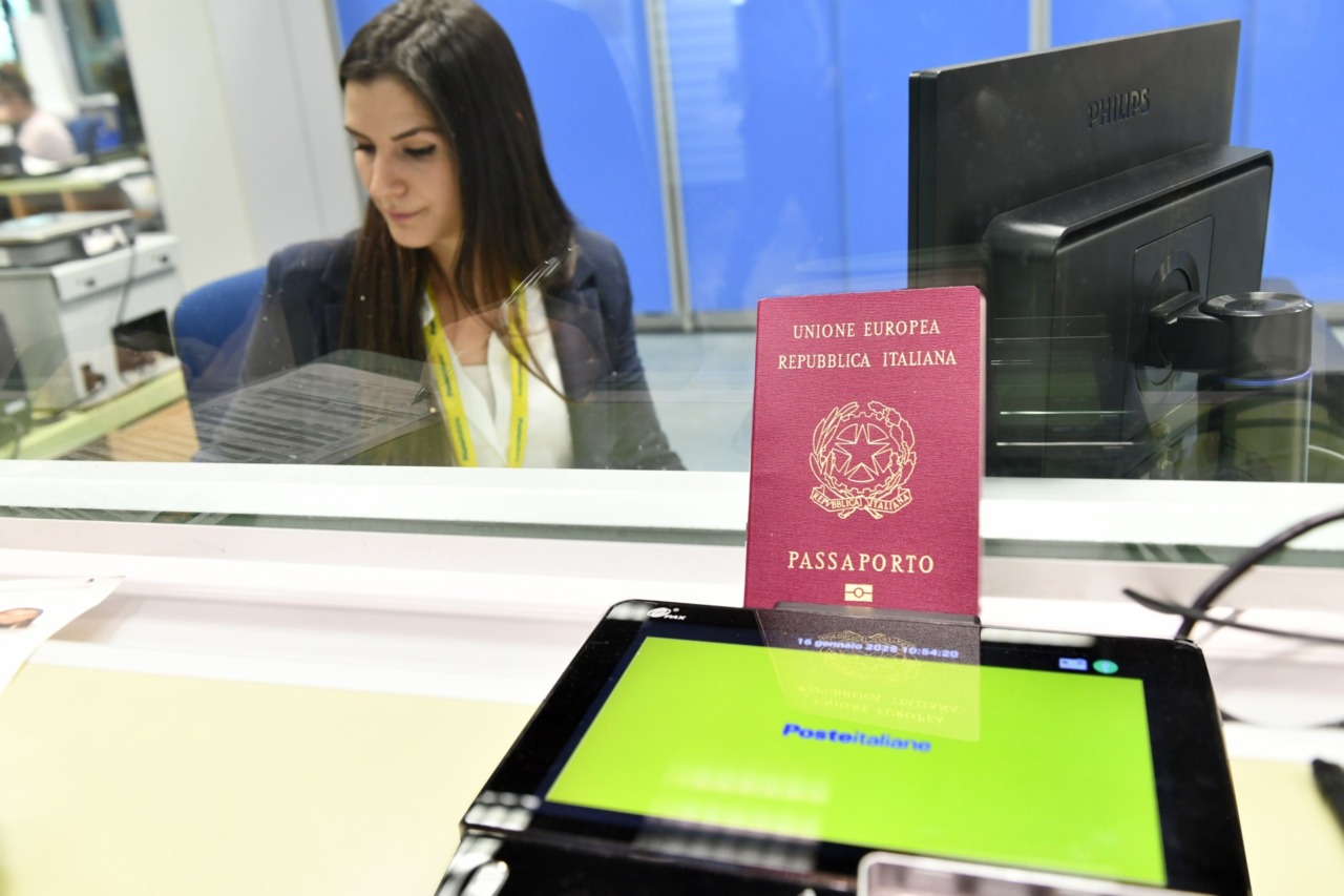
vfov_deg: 41.1
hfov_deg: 58.7
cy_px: 448
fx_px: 1194
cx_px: 672
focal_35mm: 32
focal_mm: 32
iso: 1250
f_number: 4
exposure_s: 1/80
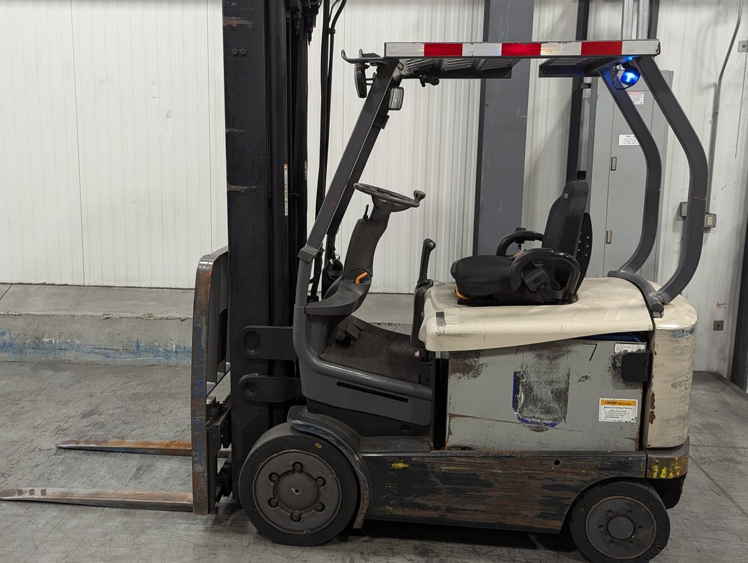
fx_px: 693
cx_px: 343
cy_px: 255
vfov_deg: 44.2
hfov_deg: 56.7
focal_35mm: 32
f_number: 1.85
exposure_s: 1/25.5
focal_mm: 6.81
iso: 96
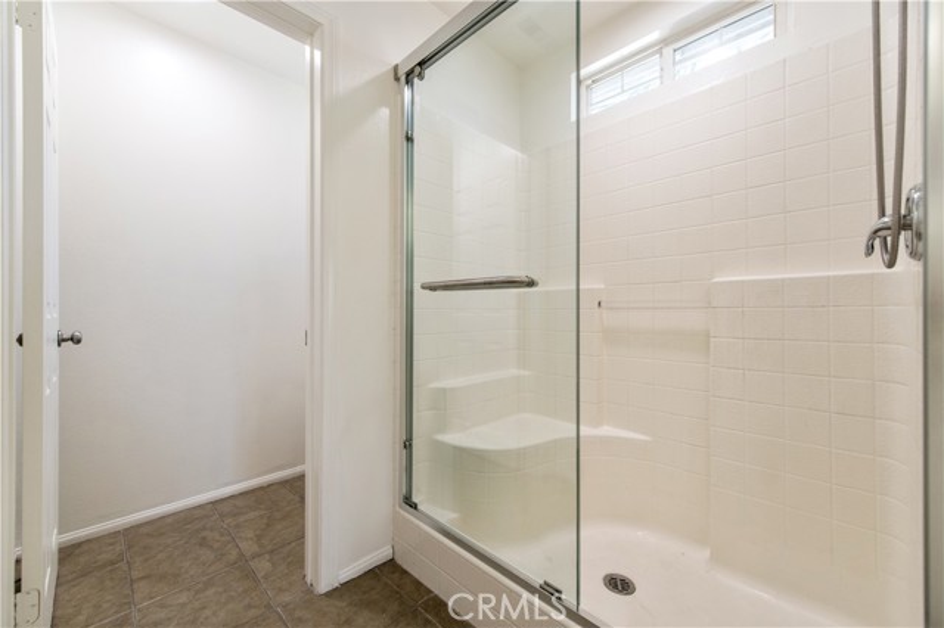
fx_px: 367
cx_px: 472
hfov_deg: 104.3
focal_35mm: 14
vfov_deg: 81.1
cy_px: 314
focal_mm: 14
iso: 400
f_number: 2.8
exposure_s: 1/250
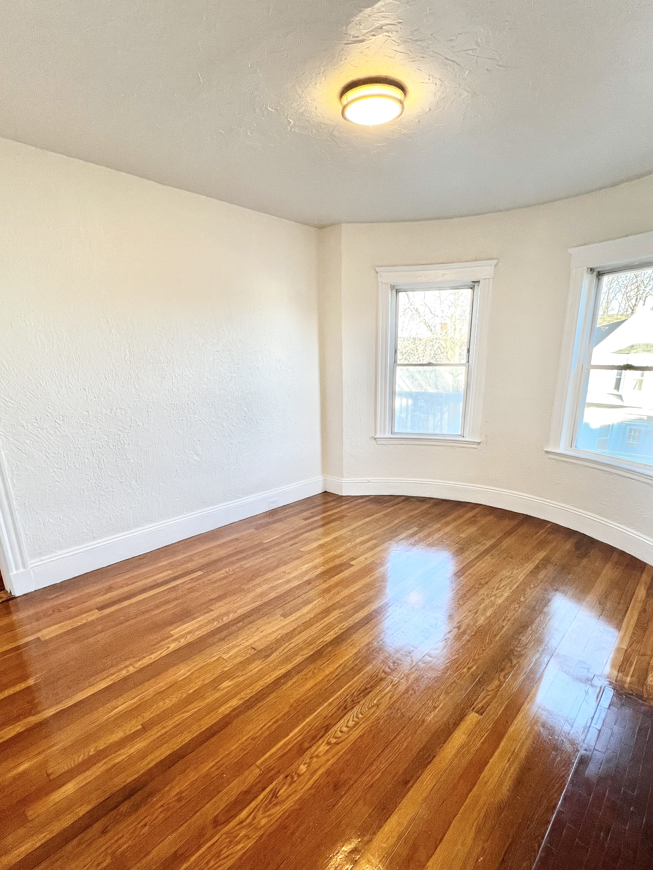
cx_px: 337
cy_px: 483
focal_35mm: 16
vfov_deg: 94.1
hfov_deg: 78.1
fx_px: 402
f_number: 1.8
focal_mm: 1.57
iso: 160
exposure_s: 1/120
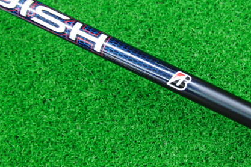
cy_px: 71
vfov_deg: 23.0
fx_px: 411
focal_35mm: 59
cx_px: 178
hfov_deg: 33.5
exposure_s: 1/20
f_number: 3.6
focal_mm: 6.42
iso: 400
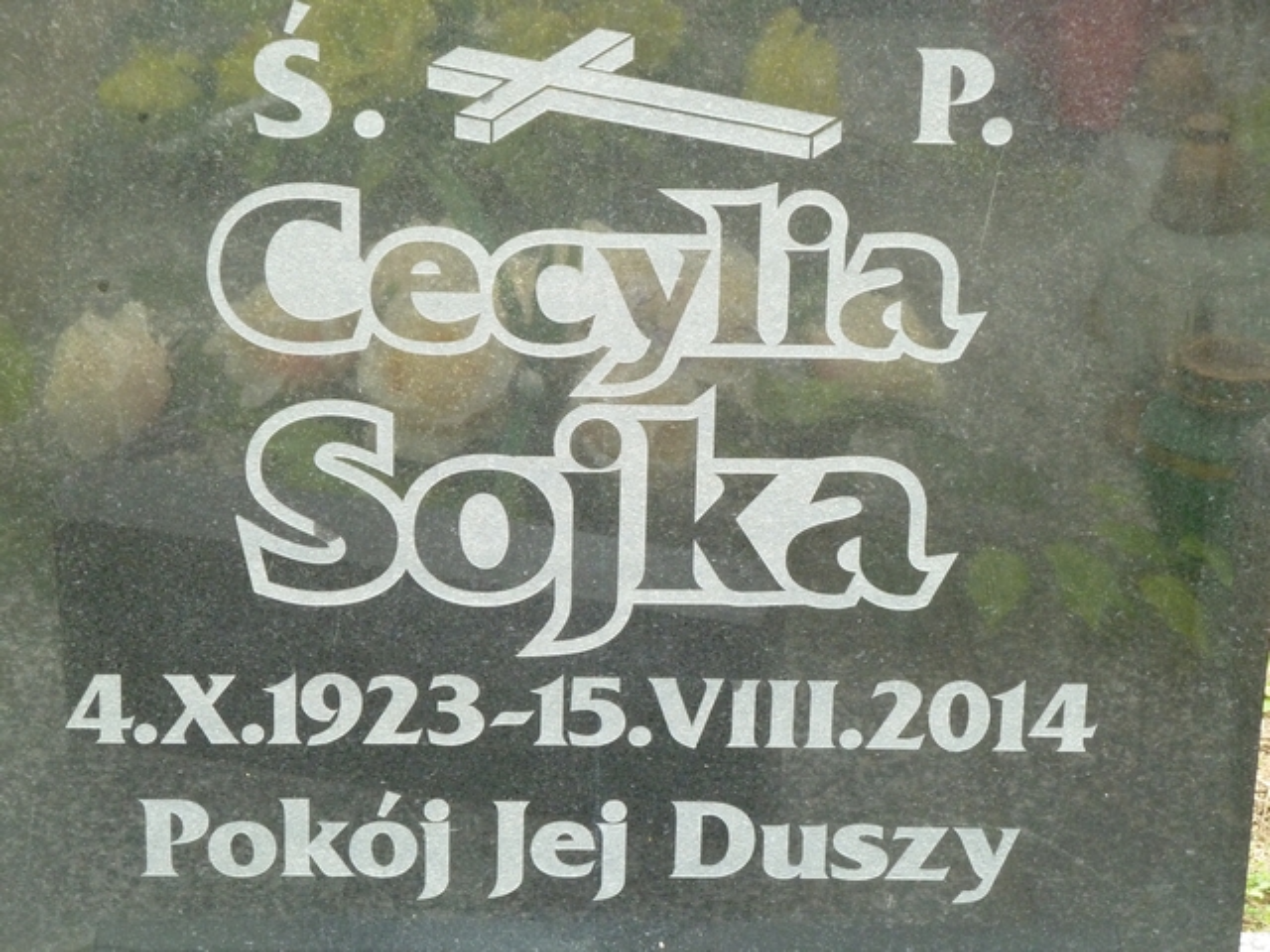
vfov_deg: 12.5
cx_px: 635
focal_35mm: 119
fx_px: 4366
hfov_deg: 16.6
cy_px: 476
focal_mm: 19.5
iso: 320
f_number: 4.4
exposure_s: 1/40
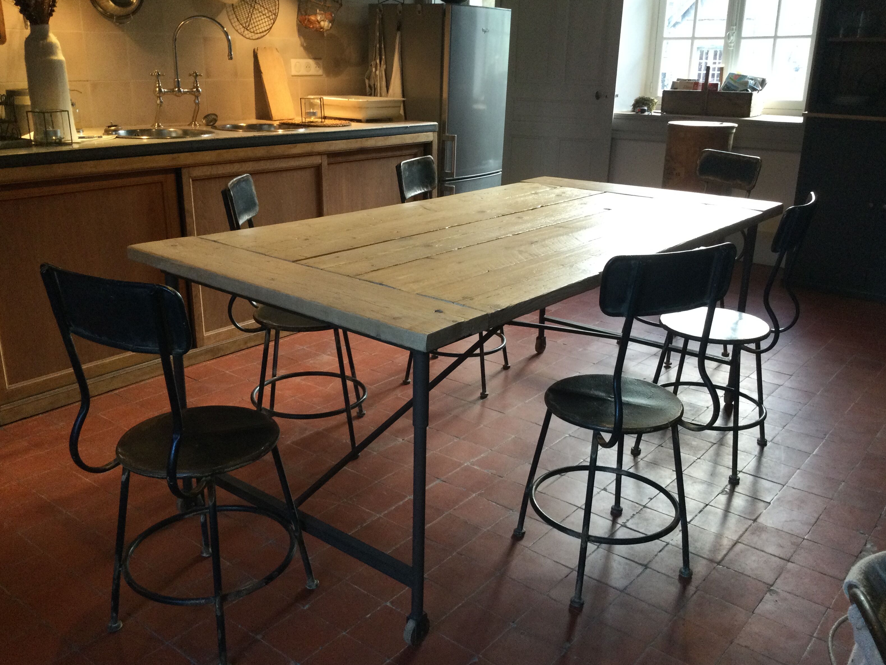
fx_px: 819
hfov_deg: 56.8
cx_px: 444
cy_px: 337
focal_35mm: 32
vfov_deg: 44.2
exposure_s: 1/33
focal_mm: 3.3
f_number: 2.4
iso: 125
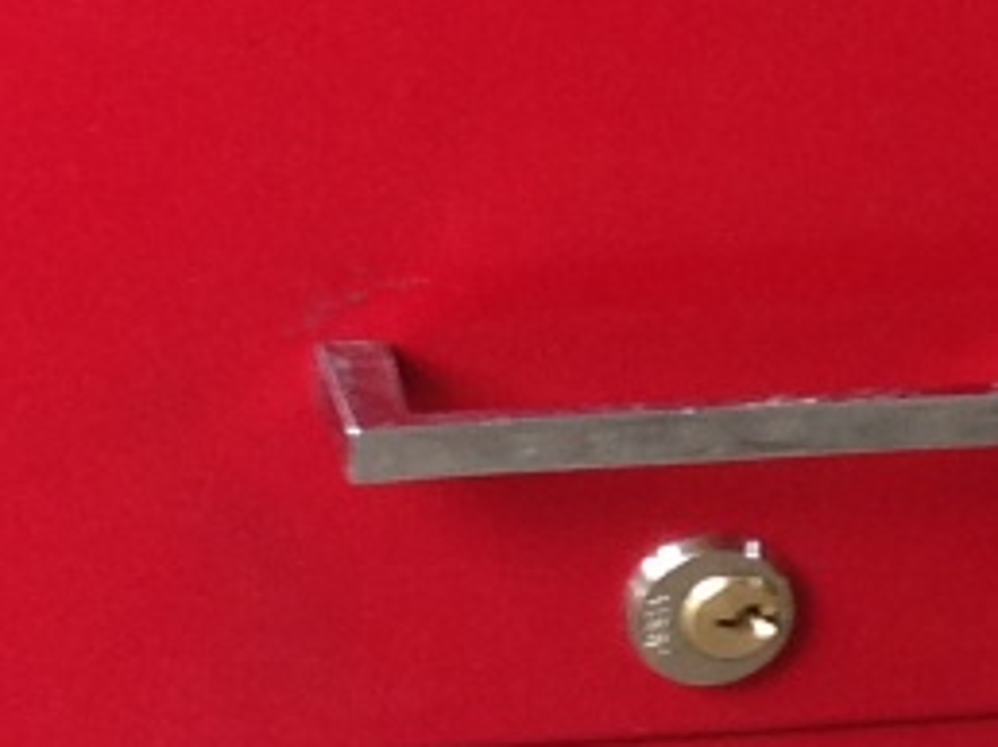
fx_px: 6020
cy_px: -224
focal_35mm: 209
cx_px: 832
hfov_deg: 9.4
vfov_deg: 7.0
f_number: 2.4
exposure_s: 1/20
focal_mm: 4.13
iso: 125
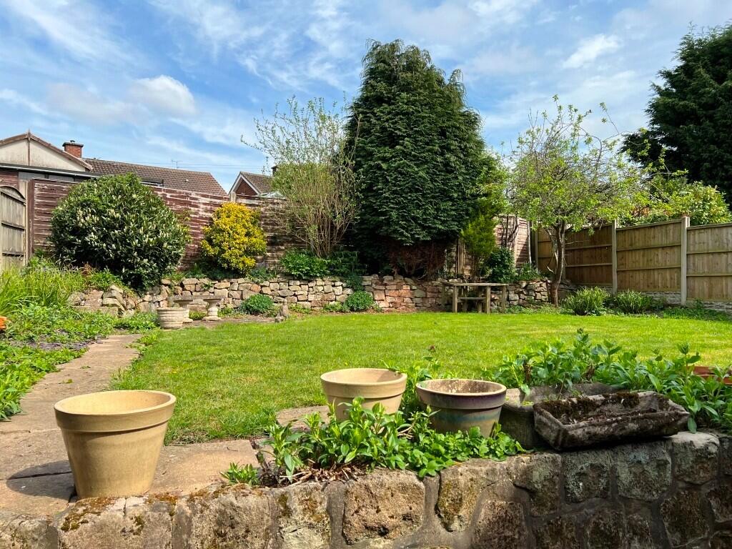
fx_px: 550
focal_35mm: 26
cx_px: 366
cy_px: 274
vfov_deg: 53.1
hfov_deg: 67.3
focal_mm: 5.7
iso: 50
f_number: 1.5
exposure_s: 1/2994
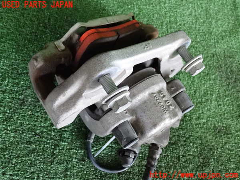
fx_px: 250
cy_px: 90
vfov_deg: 39.7
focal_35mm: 36
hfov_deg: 51.4
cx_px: 120
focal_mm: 6.37
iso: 1600
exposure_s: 1/125
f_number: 2.5
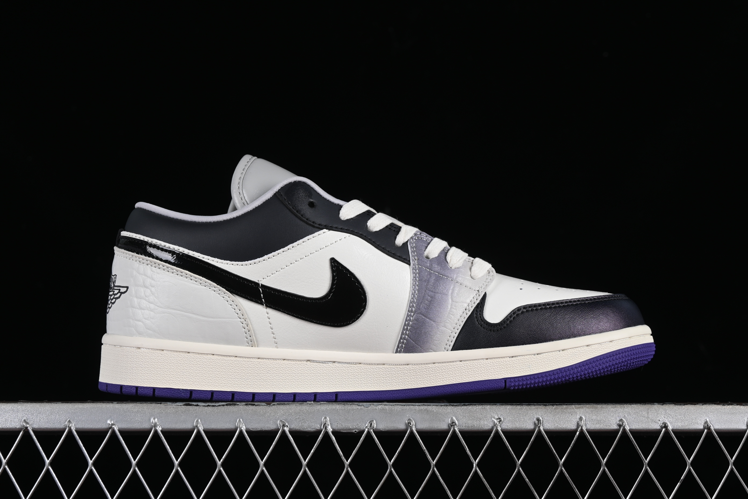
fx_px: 1558
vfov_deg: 18.2
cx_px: 374
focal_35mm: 75
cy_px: 250
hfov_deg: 27.0
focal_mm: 50
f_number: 8
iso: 160
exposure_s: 1/80
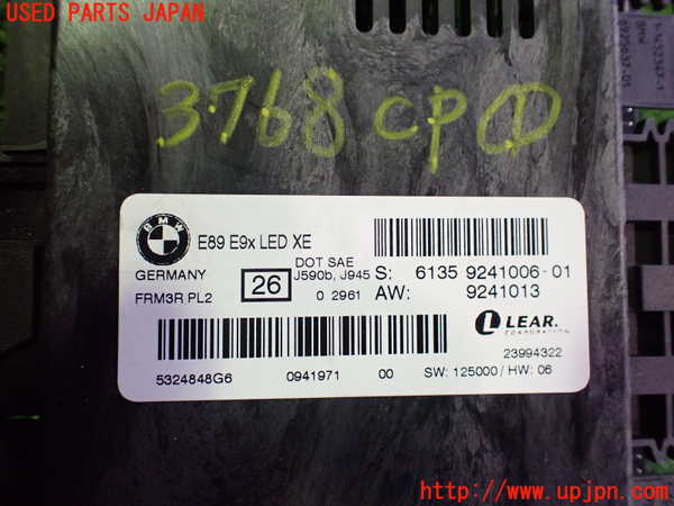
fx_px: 584
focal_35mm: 30
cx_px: 337
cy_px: 253
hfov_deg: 60.0
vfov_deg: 46.8
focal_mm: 5.4
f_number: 2.3
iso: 800
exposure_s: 1/100
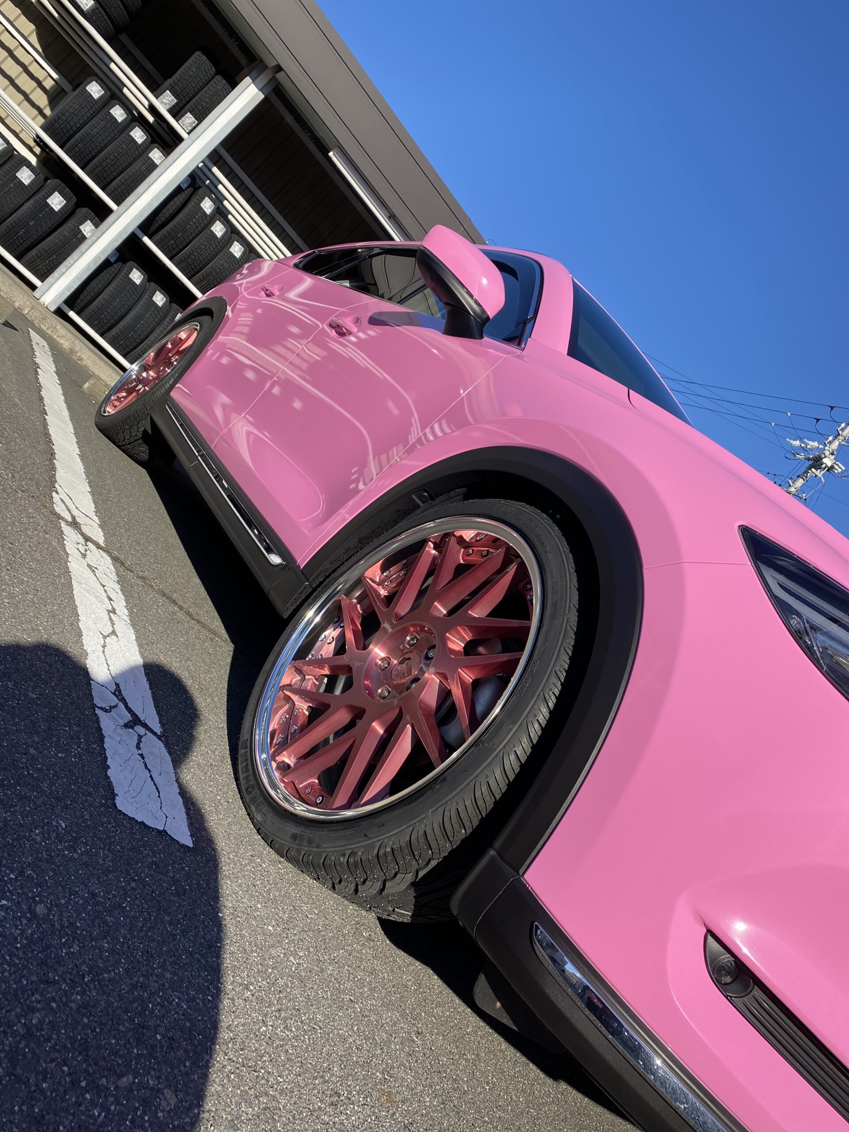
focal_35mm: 26
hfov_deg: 53.1
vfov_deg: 67.3
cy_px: 566
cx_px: 424
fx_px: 850
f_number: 1.8
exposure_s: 1/2141
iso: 32
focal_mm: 4.25
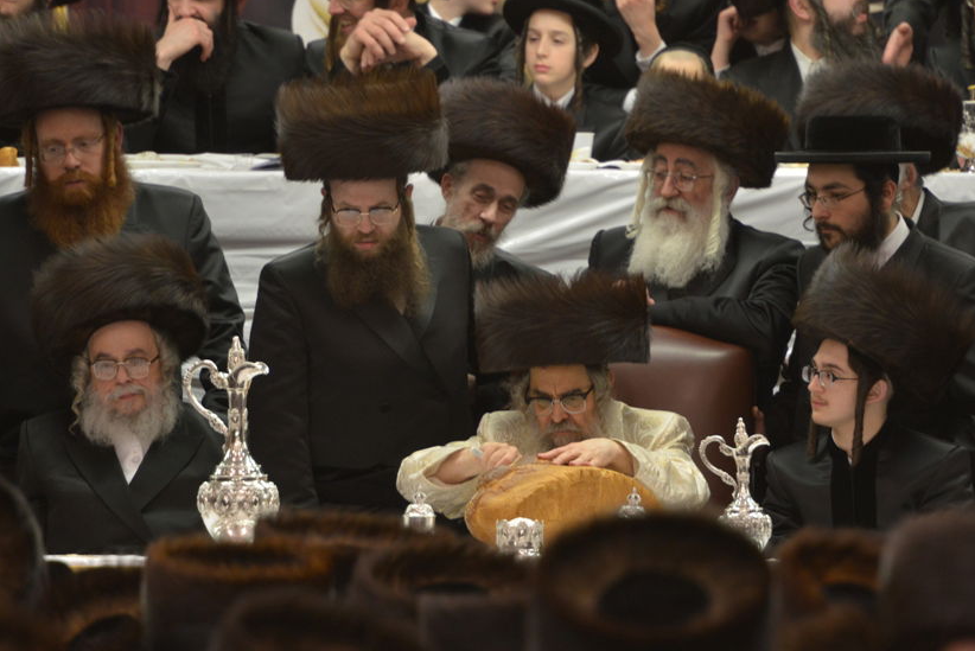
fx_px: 13494
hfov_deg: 4.1
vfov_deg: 2.8
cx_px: 549
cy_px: 373
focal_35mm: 498
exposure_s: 1/100
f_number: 5.6
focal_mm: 400
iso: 1600
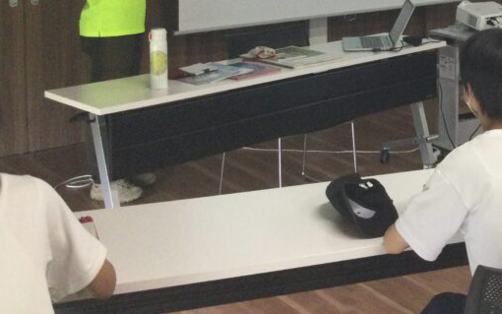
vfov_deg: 18.7
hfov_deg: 29.7
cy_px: -63
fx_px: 903
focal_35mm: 66
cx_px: 459
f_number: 2.4
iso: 40
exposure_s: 1/30
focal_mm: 3.3
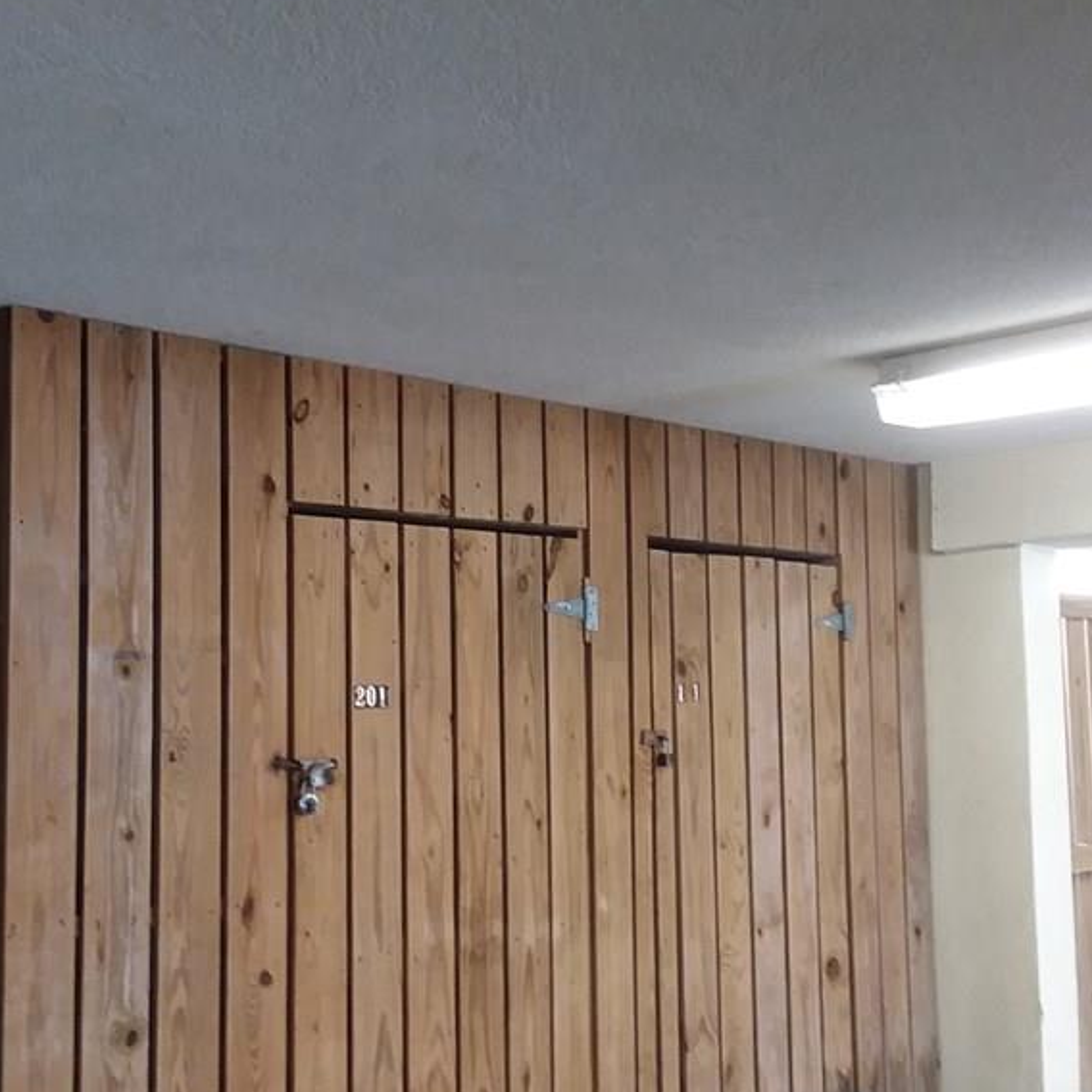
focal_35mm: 43
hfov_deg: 39.2
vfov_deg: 39.2
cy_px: 554
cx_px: 546
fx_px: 1535
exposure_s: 1/30
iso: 200
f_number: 1.9
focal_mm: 2.91
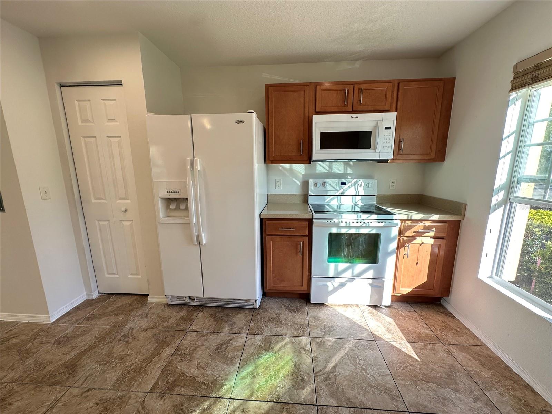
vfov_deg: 85.7
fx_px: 223
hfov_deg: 102.1
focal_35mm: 14
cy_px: 207
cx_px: 276
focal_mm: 2.22
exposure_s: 1/120
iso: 64
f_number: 2.2
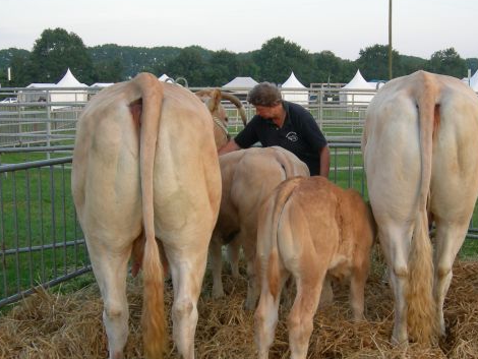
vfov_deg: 29.7
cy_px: 196
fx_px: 677
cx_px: 261
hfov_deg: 38.9
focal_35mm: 49
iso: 64
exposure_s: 1/62.2
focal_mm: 7.5
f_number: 3.4
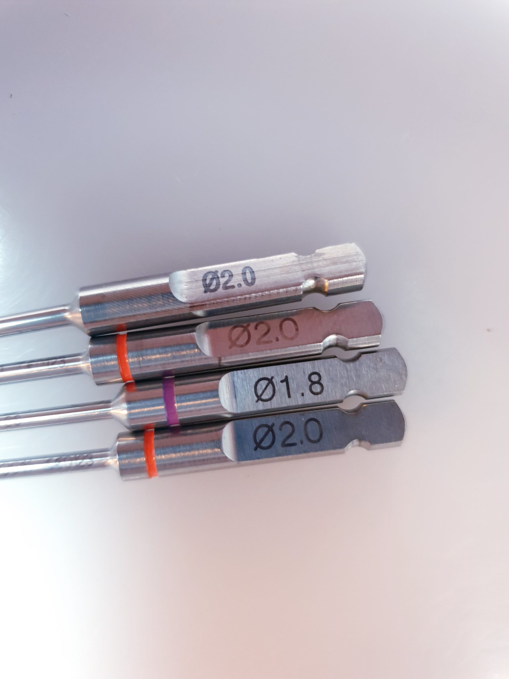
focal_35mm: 26
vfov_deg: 67.3
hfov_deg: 53.1
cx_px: 254
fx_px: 510
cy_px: 340
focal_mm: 4.3
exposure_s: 1/20
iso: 250
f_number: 1.5
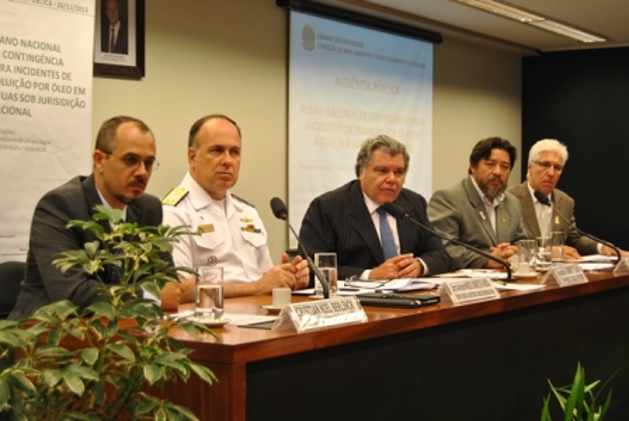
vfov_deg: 21.6
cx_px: 314
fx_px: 1102
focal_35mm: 63
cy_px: 210
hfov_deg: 31.9
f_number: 5
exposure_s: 1/30
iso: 200
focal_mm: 42
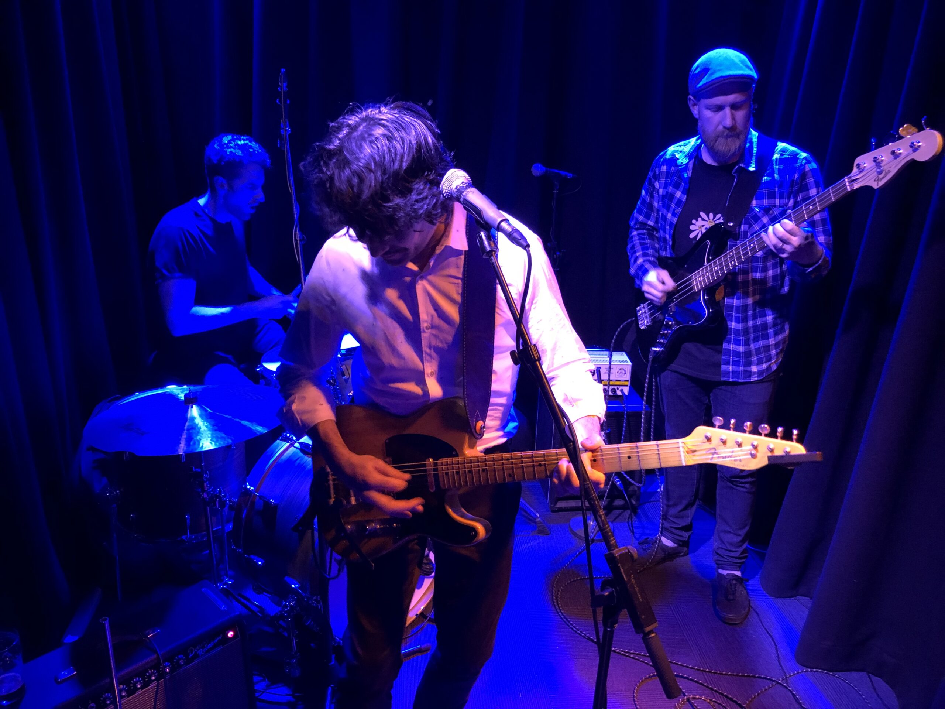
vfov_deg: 49.7
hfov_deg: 63.4
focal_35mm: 28
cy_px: 354
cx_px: 472
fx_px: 764
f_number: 1.8
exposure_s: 1/33
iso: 500
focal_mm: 4
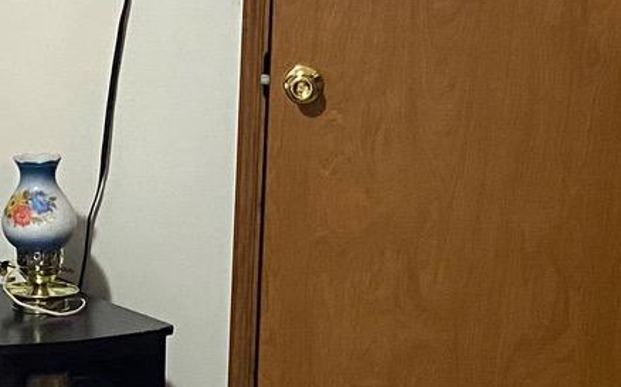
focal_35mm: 129
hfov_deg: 16.1
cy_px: 242
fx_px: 2182
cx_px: 135
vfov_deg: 10.1
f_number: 1.8
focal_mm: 4.25
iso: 400
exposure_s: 1/40
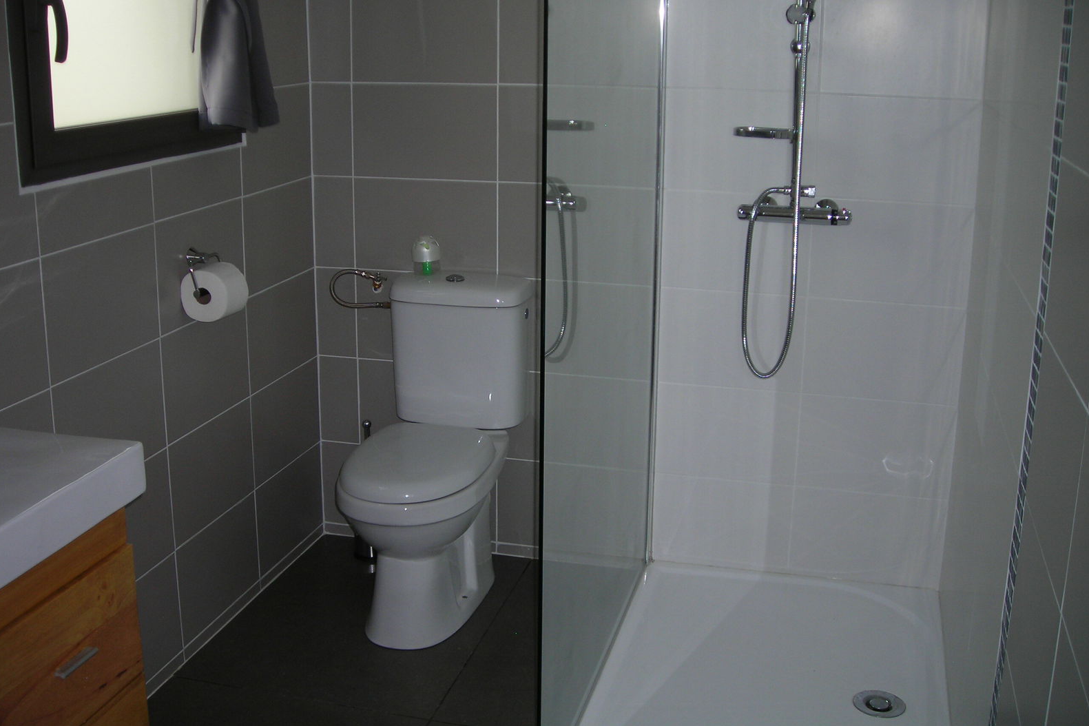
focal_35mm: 40
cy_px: 331
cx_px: 544
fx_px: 1210
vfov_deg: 33.4
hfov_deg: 48.5
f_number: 3.2
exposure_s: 1/60.1
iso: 52
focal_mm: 6.3
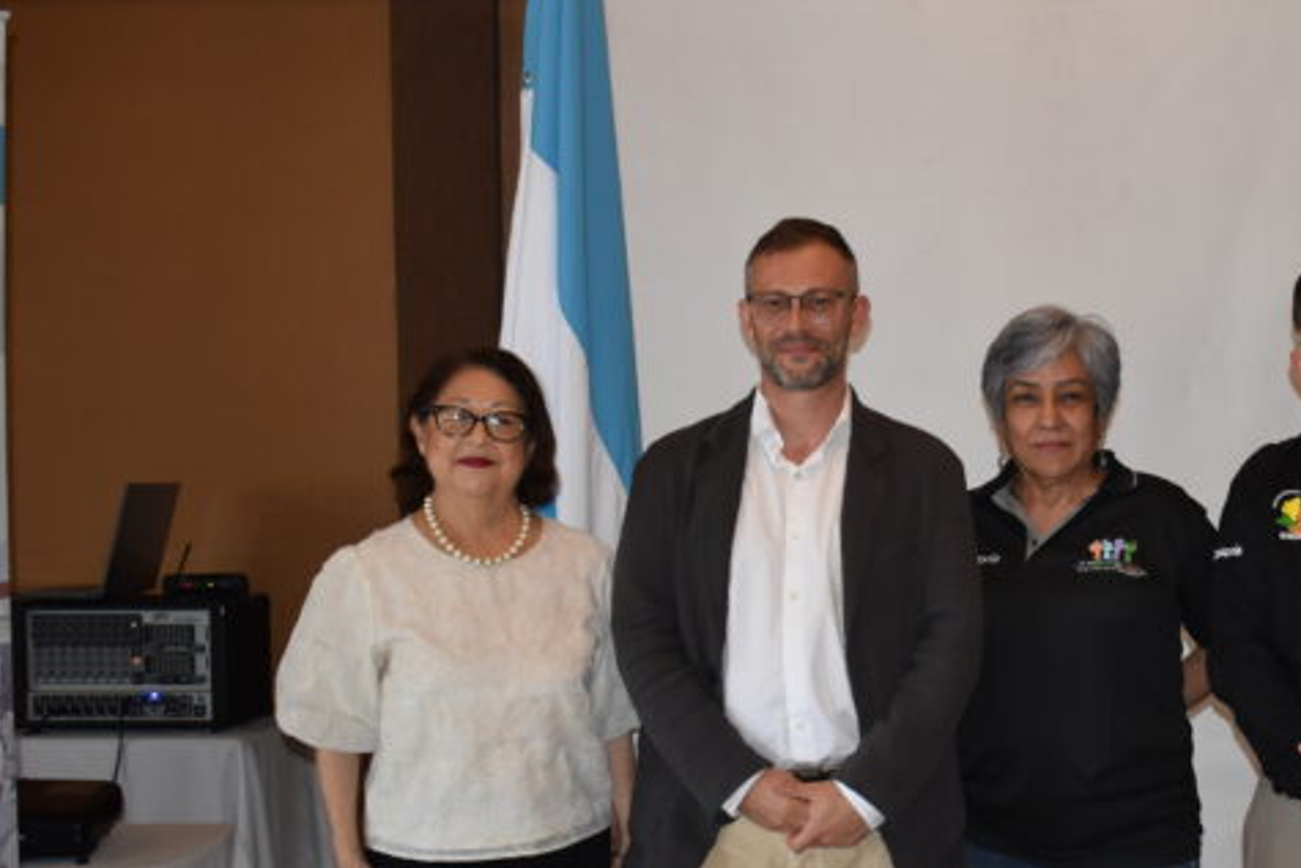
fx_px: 2277
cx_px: 1049
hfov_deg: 31.0
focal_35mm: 63
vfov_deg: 21.5
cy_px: 561
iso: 800
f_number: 4
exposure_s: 1/80
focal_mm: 26
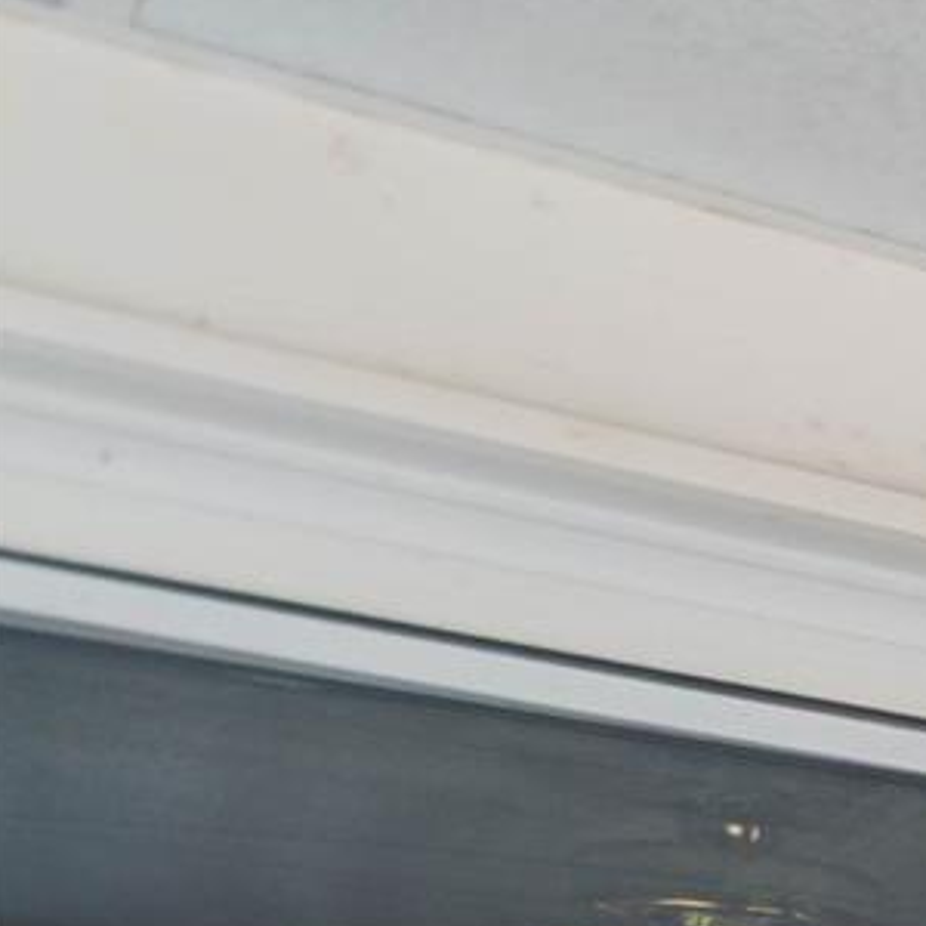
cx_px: 3142
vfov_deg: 14.9
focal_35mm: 87
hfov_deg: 10.0
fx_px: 2633
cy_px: 2036
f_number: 5
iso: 100
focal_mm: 10
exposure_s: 1/100
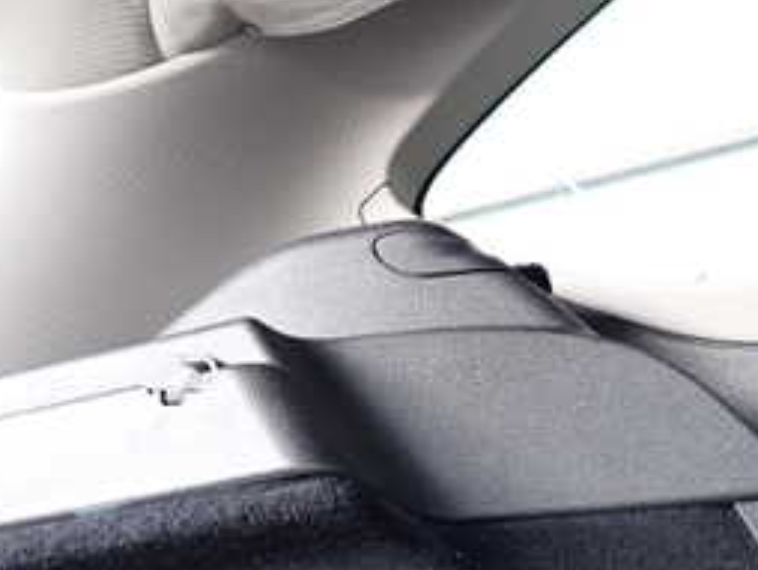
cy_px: 242
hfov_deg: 32.7
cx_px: 397
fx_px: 1293
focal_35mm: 59
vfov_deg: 24.8
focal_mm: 4.5
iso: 500
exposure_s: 1/125
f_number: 2
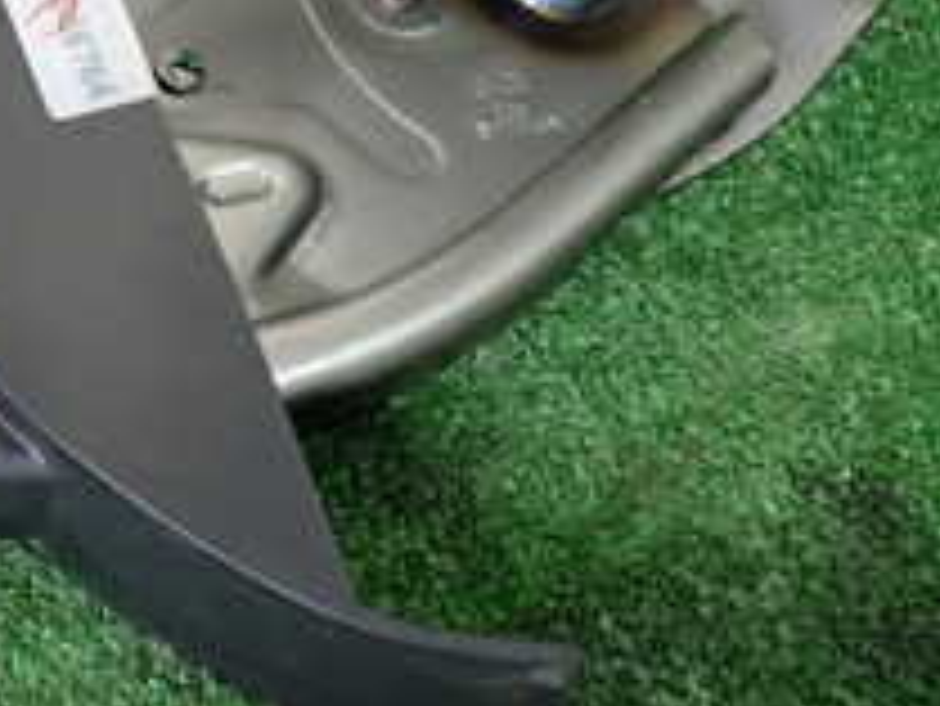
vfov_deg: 16.6
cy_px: -108
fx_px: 2337
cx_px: 135
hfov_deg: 22.3
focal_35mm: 86
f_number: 2.3
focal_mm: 5.4
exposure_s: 1/80
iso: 800
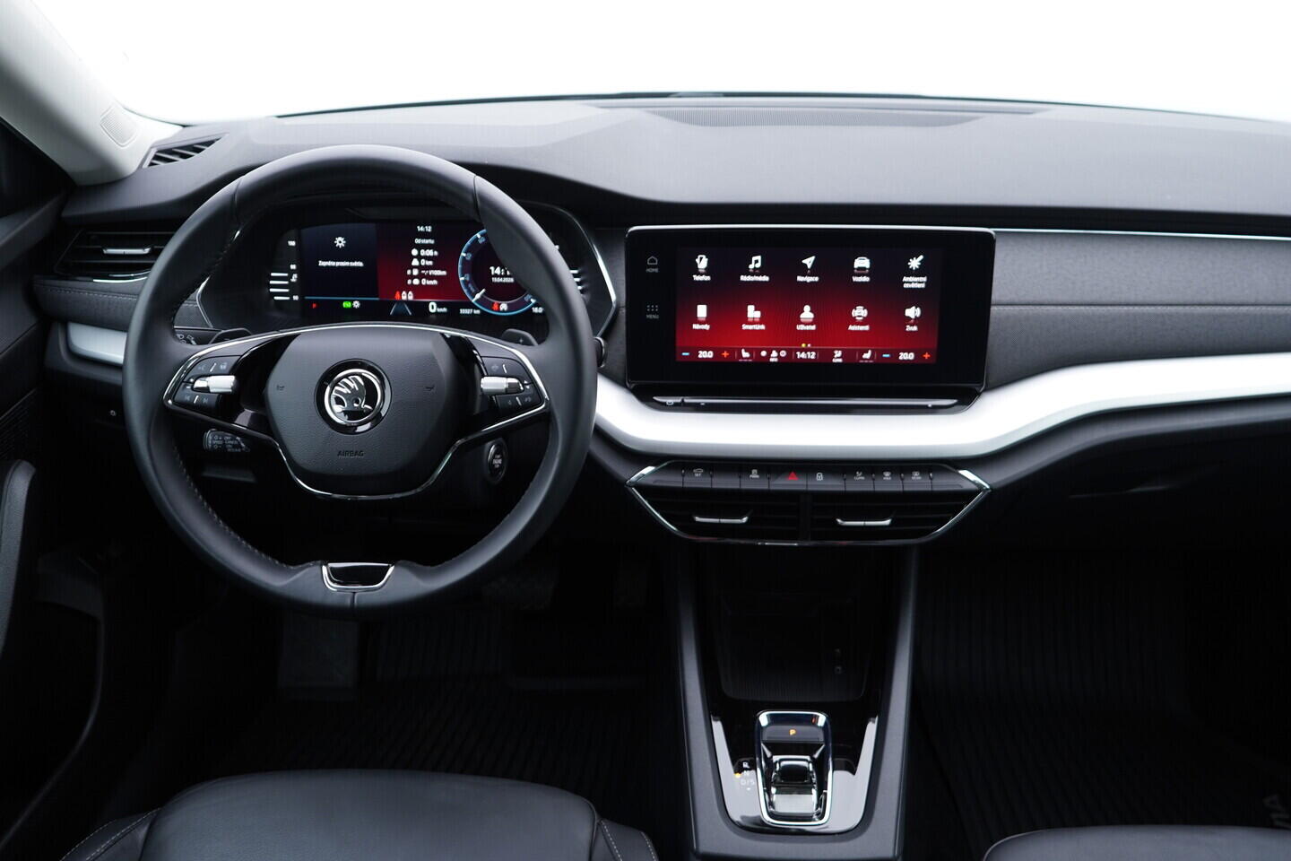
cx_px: 646
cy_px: 430
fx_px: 1291
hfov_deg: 53.1
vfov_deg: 36.9
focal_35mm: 36
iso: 200
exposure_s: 1/40
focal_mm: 24
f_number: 2.8
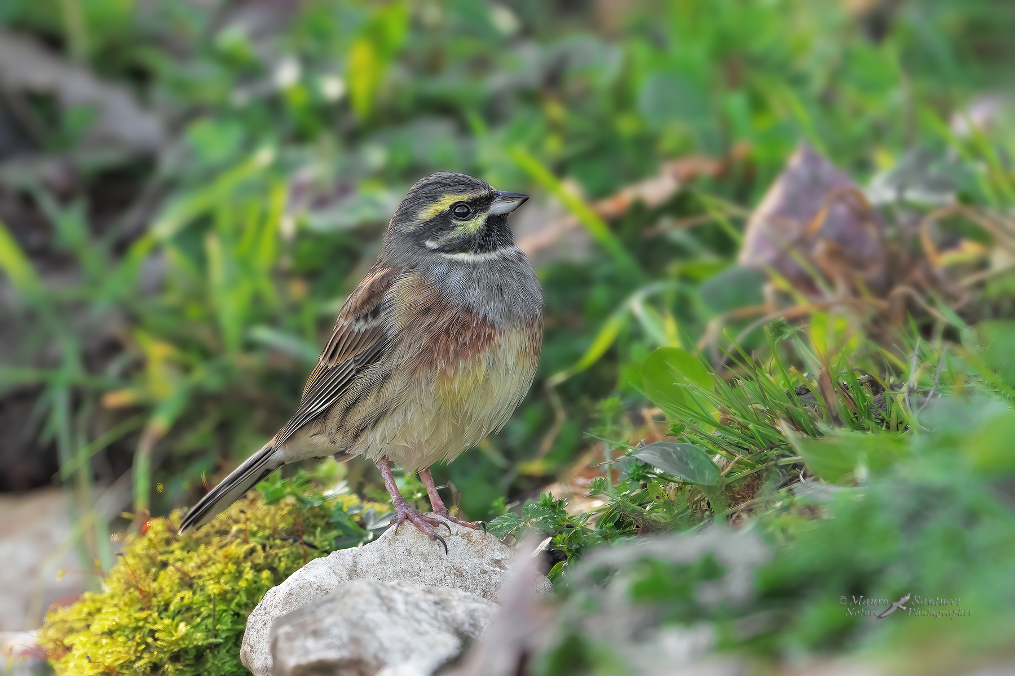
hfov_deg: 2.3
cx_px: 508
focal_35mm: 900
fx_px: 25373
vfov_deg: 1.5
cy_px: 338
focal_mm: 600
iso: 4000
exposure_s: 1/1250
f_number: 8
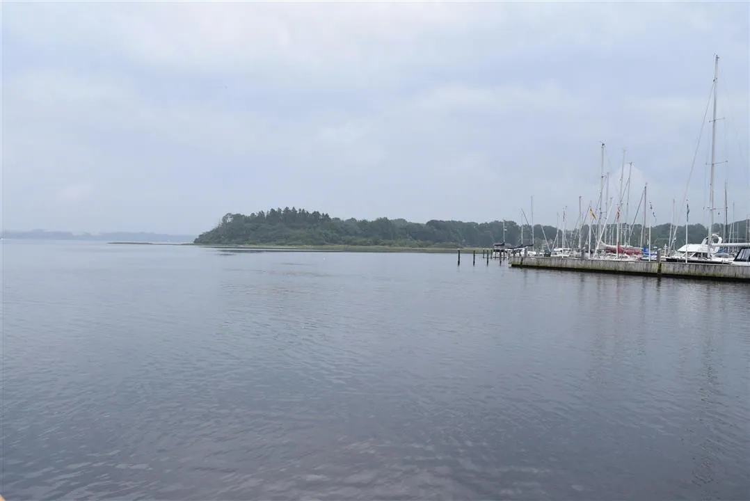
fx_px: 750
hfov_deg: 53.1
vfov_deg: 36.9
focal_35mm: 36
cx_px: 375
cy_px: 250
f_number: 10
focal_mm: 24
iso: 200
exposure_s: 1/400
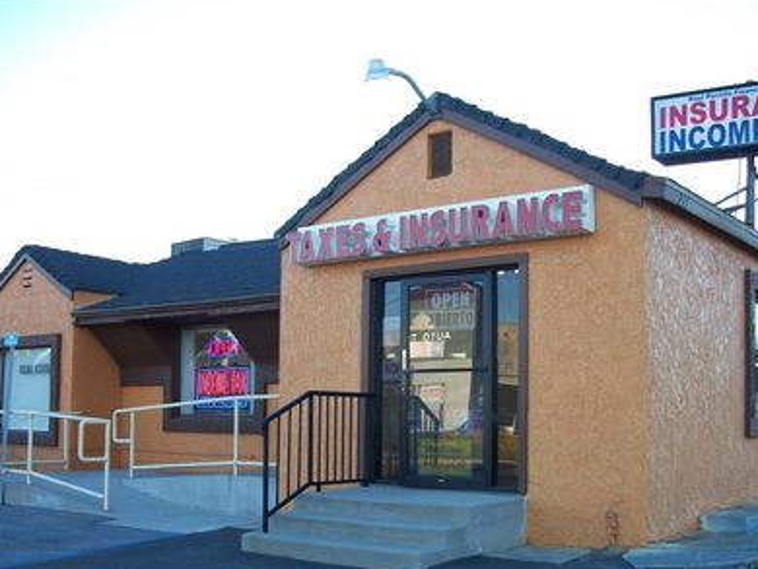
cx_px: 408
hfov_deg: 45.7
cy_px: 352
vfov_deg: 35.0
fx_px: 898
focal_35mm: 41
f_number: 2.9
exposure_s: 1/160
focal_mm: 5.7
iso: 80
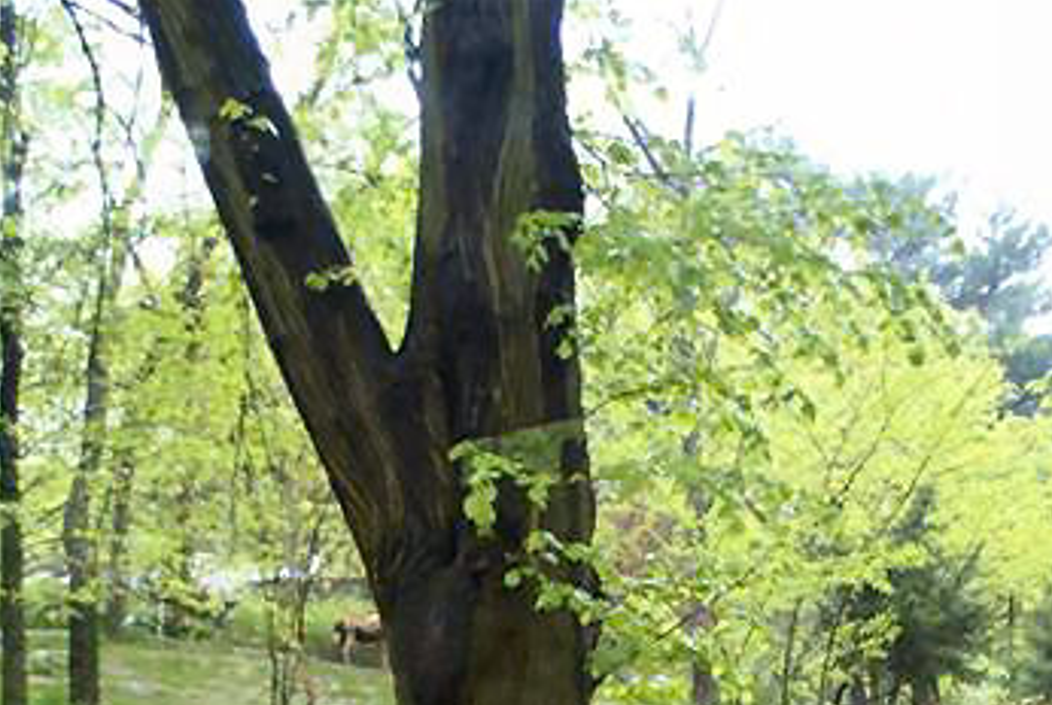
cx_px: 696
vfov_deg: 13.8
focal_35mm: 97
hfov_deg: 20.9
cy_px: 808
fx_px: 2839
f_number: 2.8
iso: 100
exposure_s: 1/30
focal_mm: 28
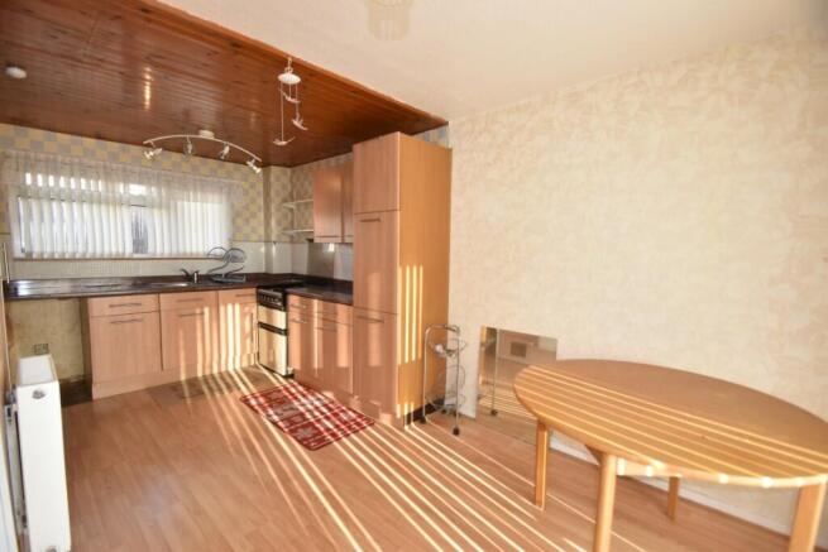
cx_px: 414
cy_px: 276
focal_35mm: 15
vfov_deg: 77.4
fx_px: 345
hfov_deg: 100.4
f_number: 4.5
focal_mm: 10
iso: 140
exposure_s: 1/60
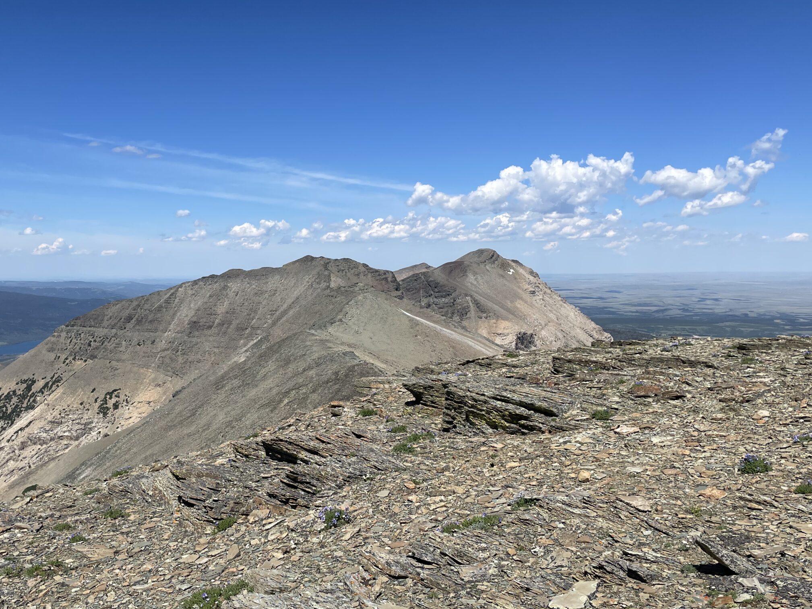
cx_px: 329
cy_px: 353
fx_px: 774
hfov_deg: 55.0
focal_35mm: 33
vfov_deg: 42.8
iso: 32
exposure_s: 1/5291
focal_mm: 4.2
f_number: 1.6
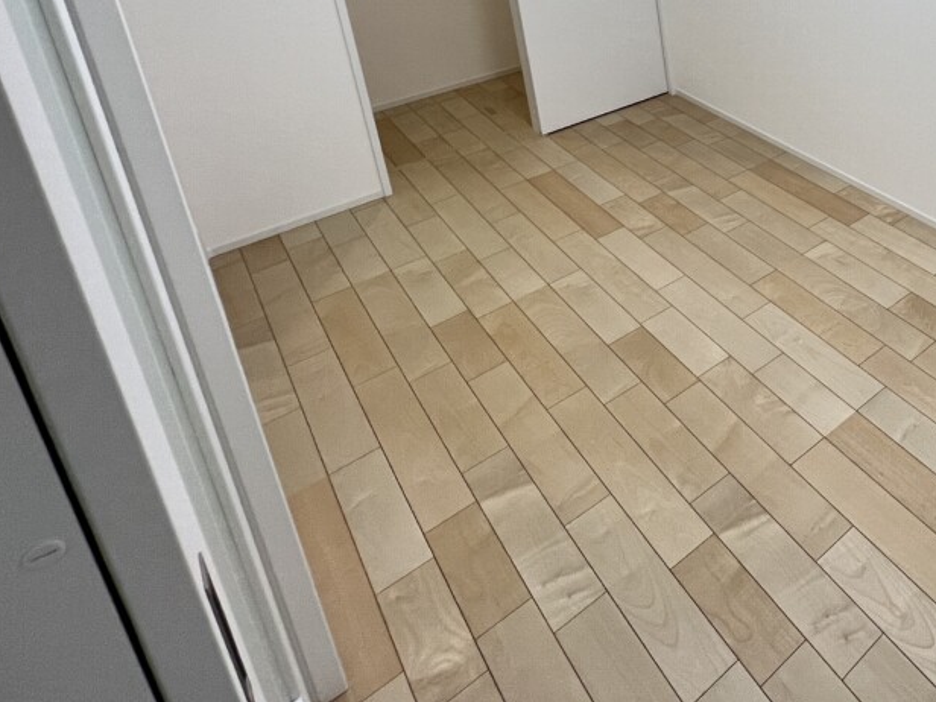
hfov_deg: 51.2
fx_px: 730
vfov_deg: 42.9
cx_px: 954
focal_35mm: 27
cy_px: -24
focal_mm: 1.57
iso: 80
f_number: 1.8
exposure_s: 1/120
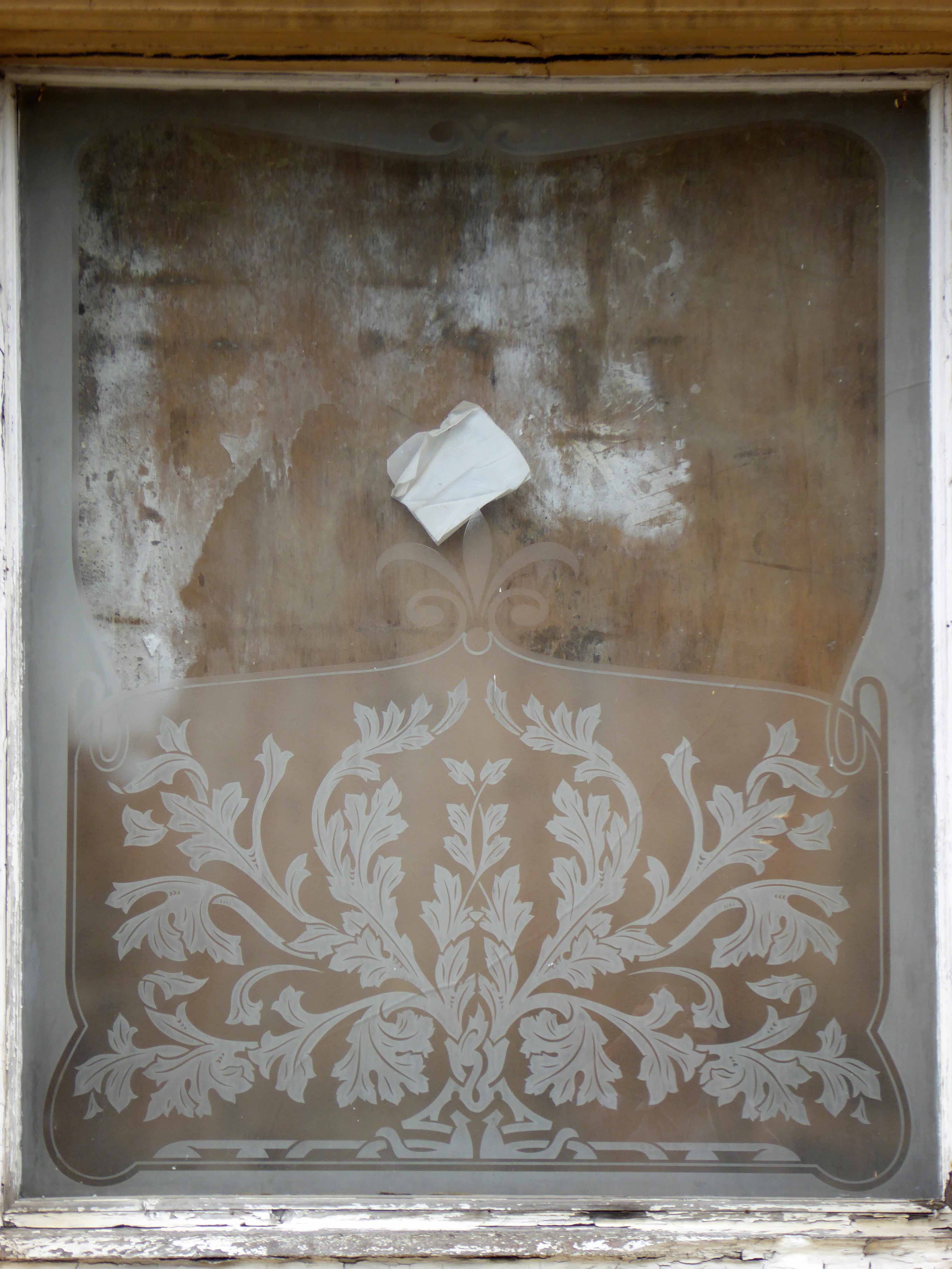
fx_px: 5830
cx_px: 476
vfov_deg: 12.4
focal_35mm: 159
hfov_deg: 9.3
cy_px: 634
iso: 100
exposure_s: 1/80
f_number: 5.4
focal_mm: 25.6
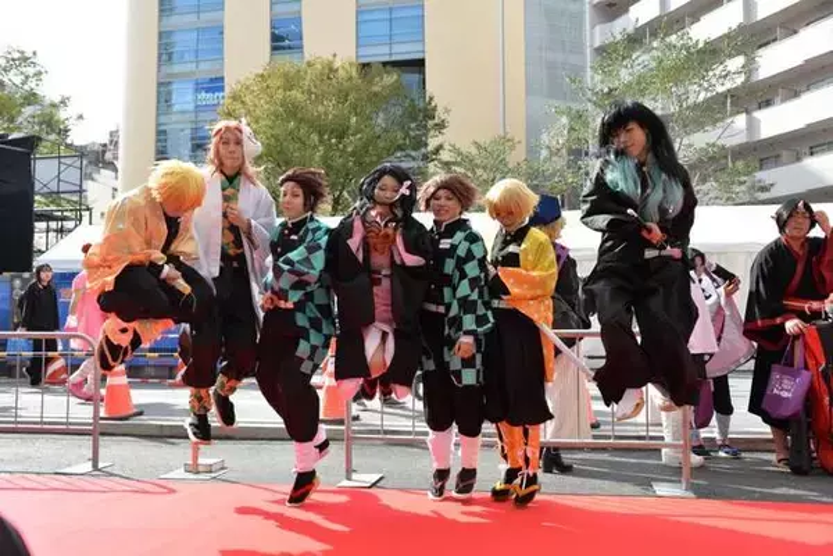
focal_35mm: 34
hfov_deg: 55.8
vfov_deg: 38.9
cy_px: 278
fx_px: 787
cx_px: 416
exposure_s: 1/500
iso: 250
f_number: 5.6
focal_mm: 34
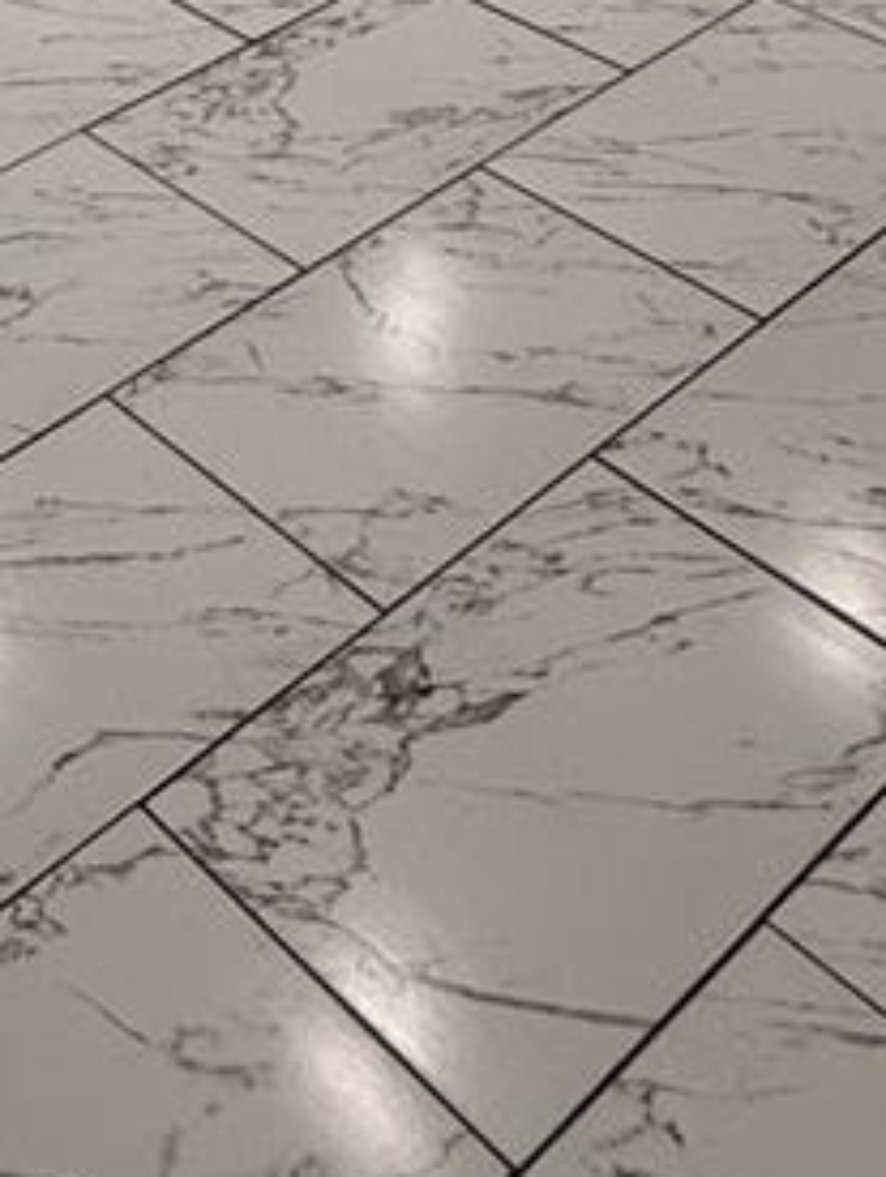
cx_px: -300
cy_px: -509
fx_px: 2077
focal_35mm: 61
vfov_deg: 25.3
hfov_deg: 21.5
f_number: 2.2
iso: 50
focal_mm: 2.22
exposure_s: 1/120
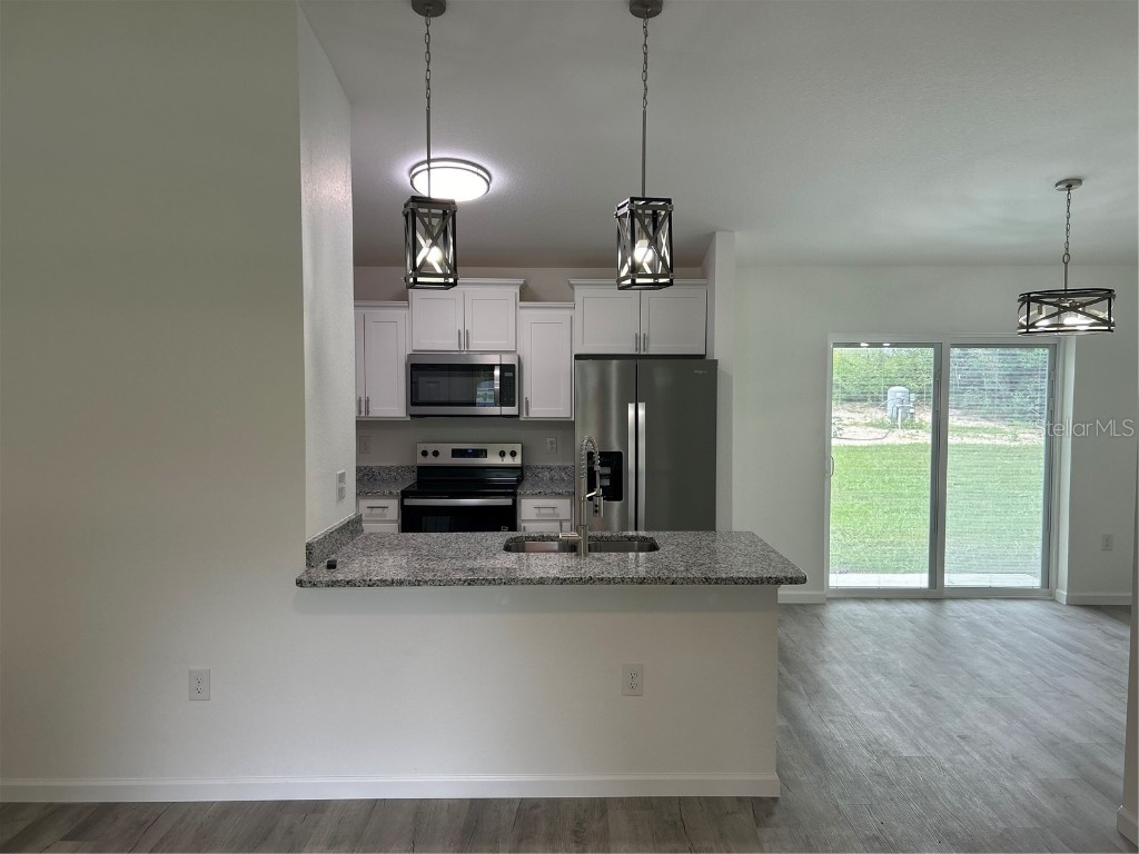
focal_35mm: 26
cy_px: 427
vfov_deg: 53.1
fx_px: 856
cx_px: 570
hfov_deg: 67.3
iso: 64
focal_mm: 5.7
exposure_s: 1/164
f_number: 1.5
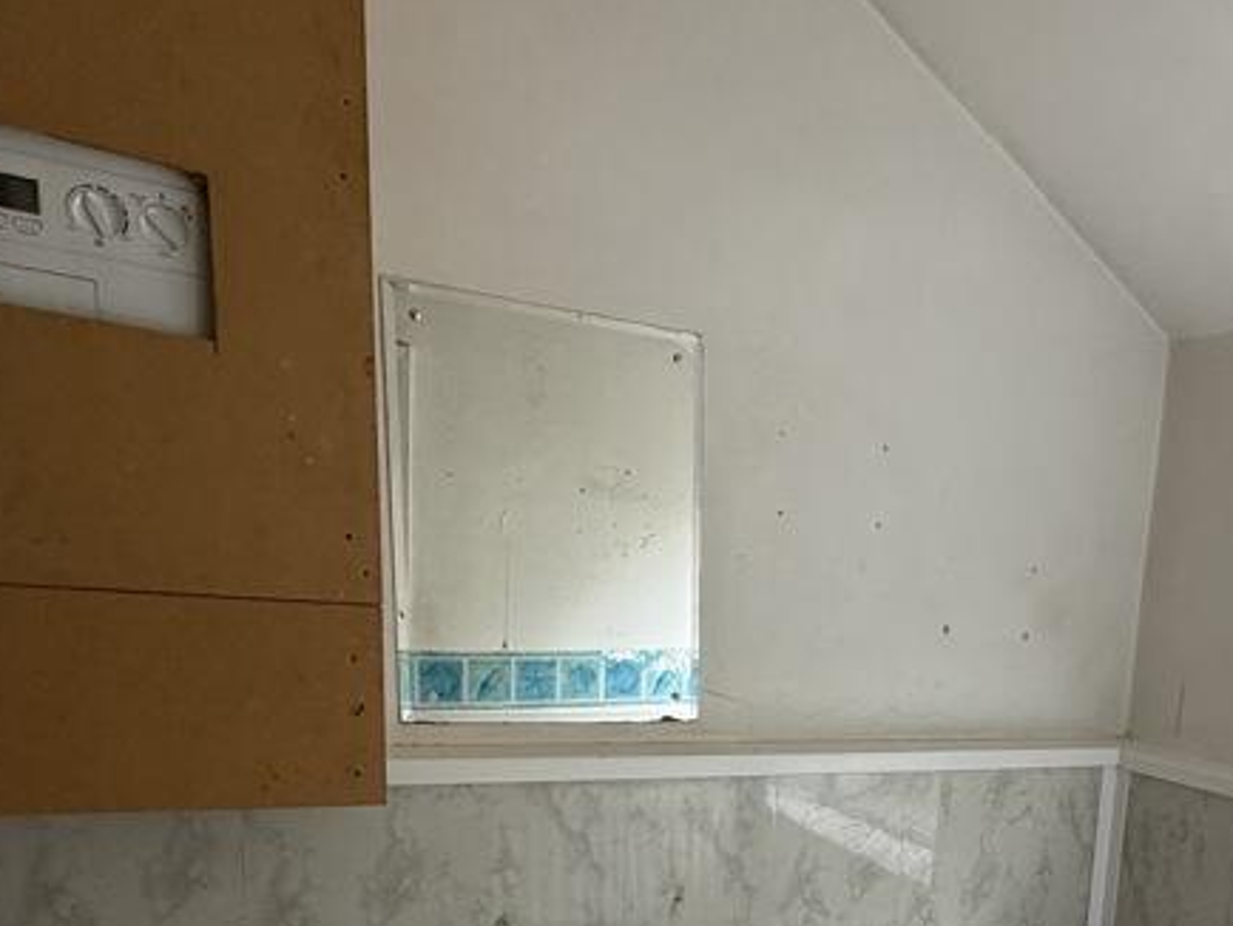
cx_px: 980
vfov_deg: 39.5
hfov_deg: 51.9
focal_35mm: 33
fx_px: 1176
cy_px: 852
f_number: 2.2
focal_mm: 2.22
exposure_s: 1/99
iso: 125
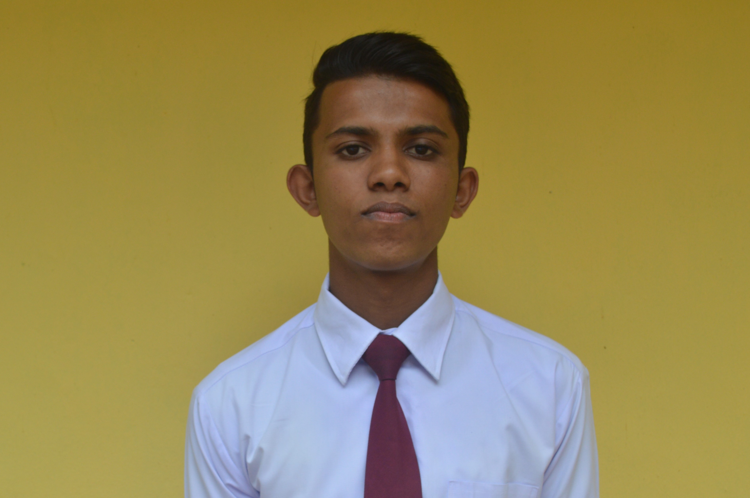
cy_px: 249
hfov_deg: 43.6
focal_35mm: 45
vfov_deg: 29.8
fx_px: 937
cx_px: 375
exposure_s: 1/125
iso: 200
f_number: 5.6
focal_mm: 30
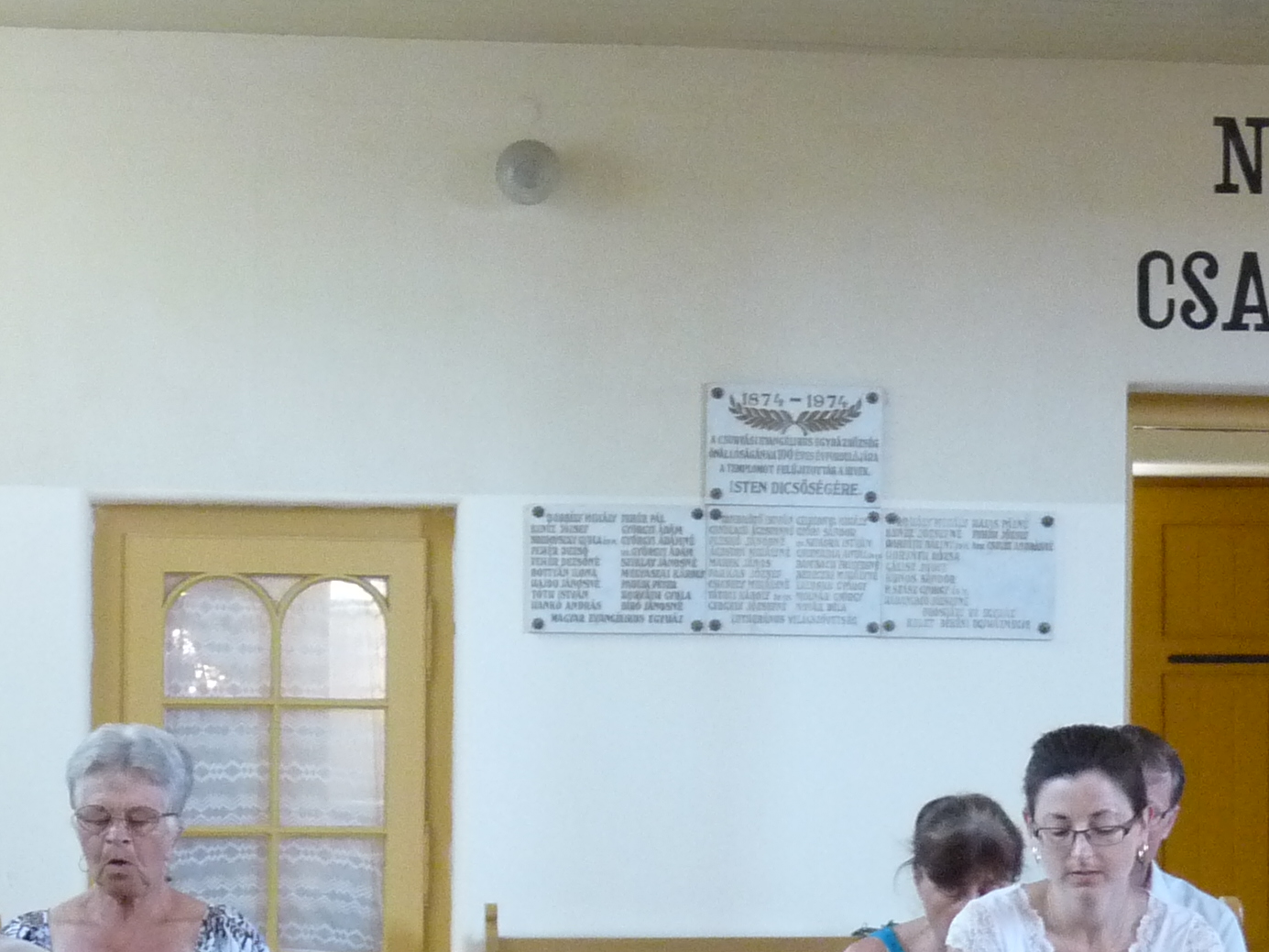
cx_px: 792
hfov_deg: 16.1
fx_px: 4473
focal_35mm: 122
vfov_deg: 12.1
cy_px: 814
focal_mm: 8.2
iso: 400
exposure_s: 1/20
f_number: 3.2
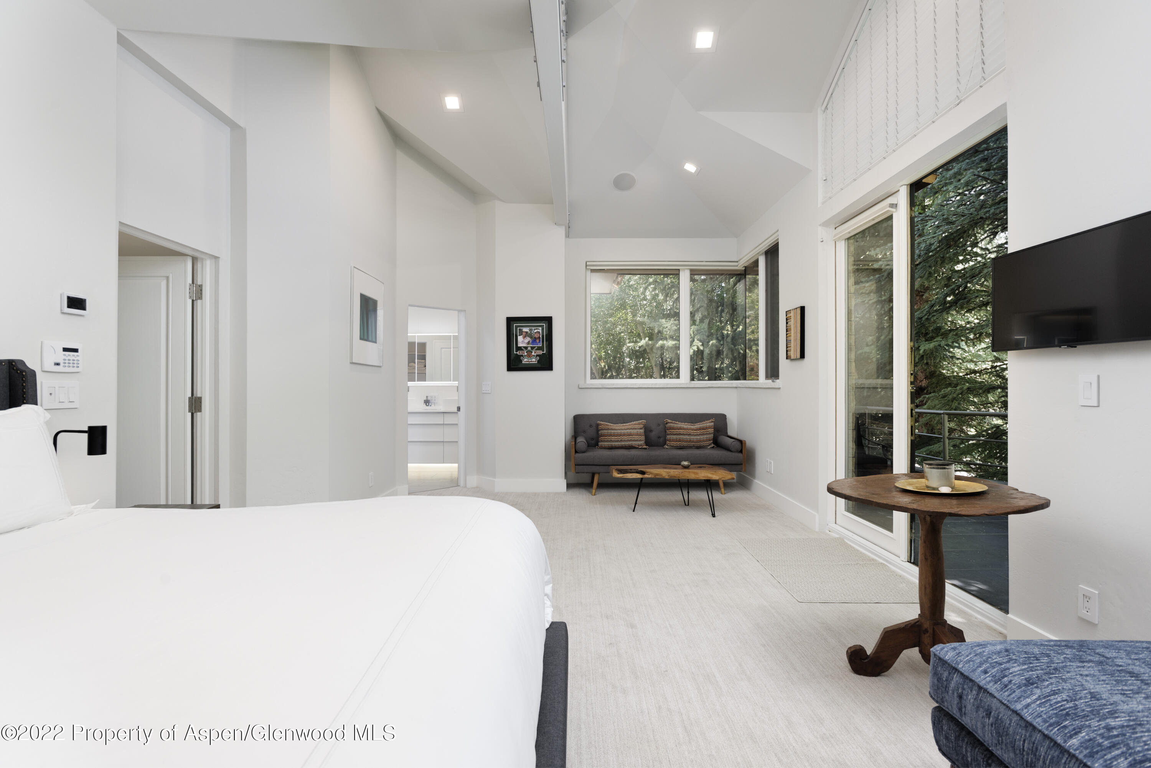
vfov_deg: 70.5
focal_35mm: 17
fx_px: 544
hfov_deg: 93.3
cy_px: 384
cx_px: 576
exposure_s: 1/125
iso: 500
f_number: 7.1
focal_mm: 17
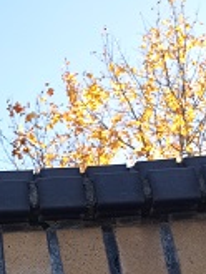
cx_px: -103
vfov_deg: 19.4
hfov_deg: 14.5
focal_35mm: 95
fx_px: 753
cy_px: 328
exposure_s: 1/931
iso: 103
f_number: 1.79
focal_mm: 4.74
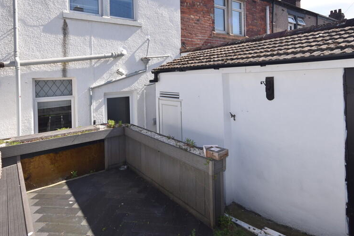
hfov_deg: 76.8
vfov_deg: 54.7
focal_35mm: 23
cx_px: 180
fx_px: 223
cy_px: 79
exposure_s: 1/200
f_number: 9
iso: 100
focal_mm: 11
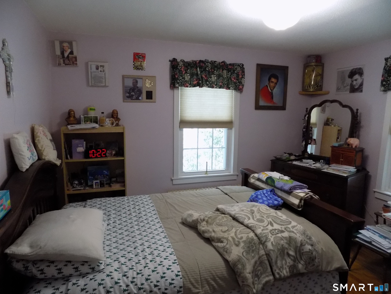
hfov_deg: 73.9
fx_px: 260
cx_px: 196
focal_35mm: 23
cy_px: 147
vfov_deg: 58.9
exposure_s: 1/20
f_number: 3.1
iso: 400
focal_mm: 4
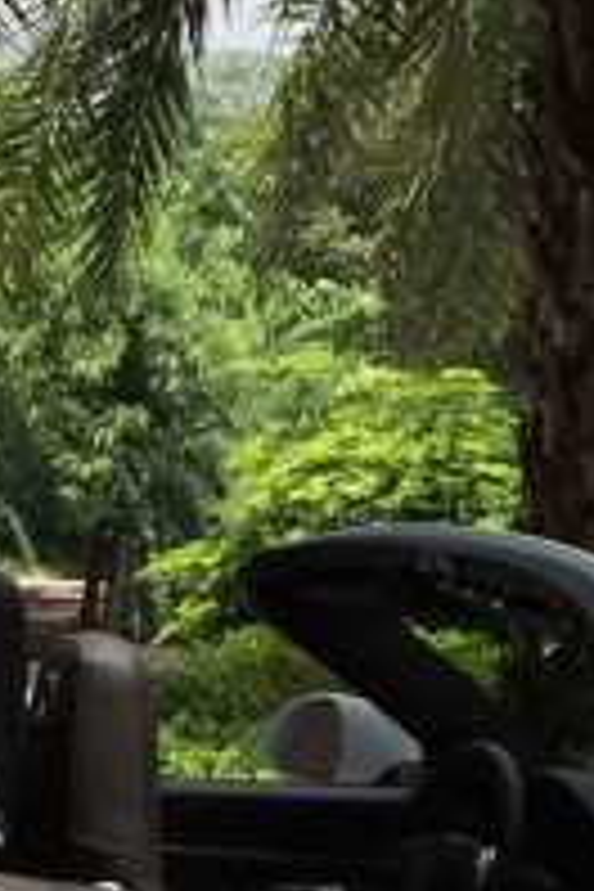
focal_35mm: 156
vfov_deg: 12.6
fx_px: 3861
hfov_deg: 8.8
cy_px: 1256
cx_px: 112
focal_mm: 4.15
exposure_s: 1/989
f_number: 2.2
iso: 32
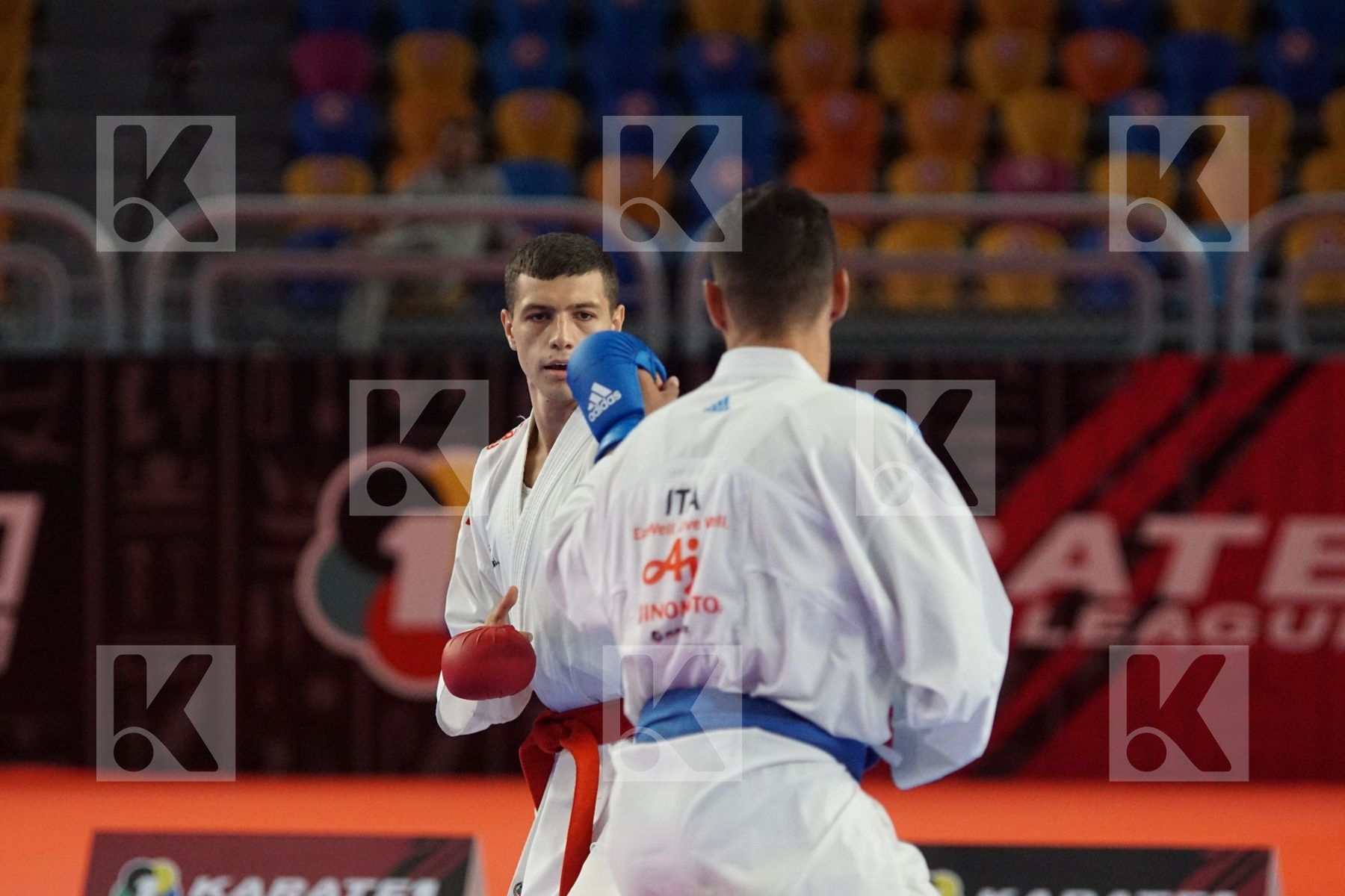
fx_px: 8966
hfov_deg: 8.6
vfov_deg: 5.7
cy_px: 448
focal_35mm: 240
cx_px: 672
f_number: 2.8
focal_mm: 160
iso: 3200
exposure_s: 1/2000
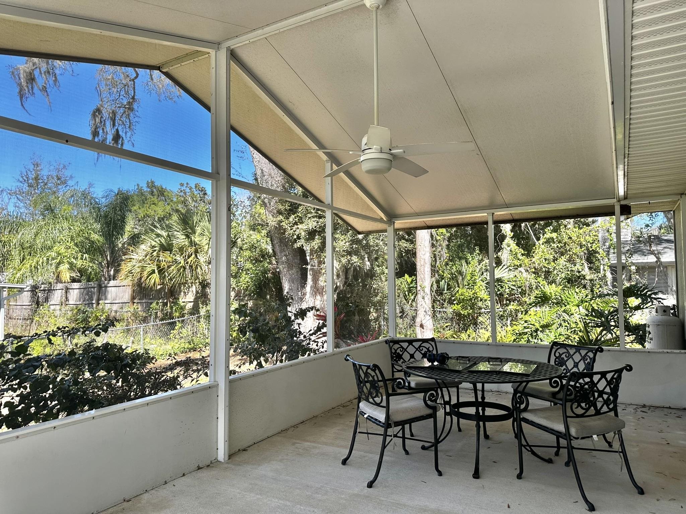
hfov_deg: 71.6
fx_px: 476
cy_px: 257
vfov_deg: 56.8
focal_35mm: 24
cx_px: 343
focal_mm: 6.86
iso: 80
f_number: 1.78
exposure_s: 1/508
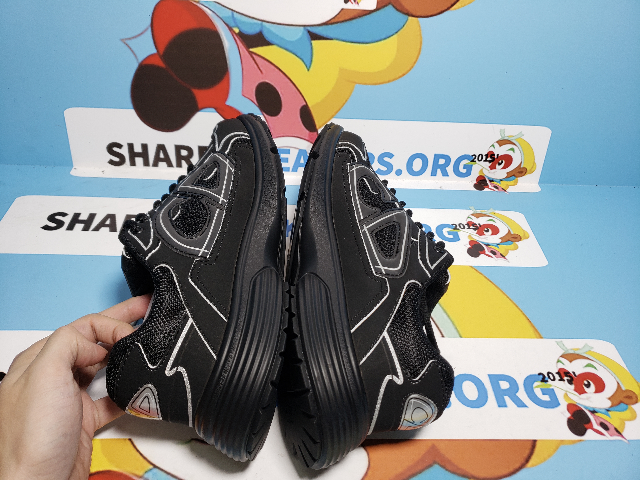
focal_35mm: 26
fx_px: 481
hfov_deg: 67.3
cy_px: 240
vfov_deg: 53.1
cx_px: 320
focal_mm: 4.3
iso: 50
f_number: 1.5
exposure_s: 1/354
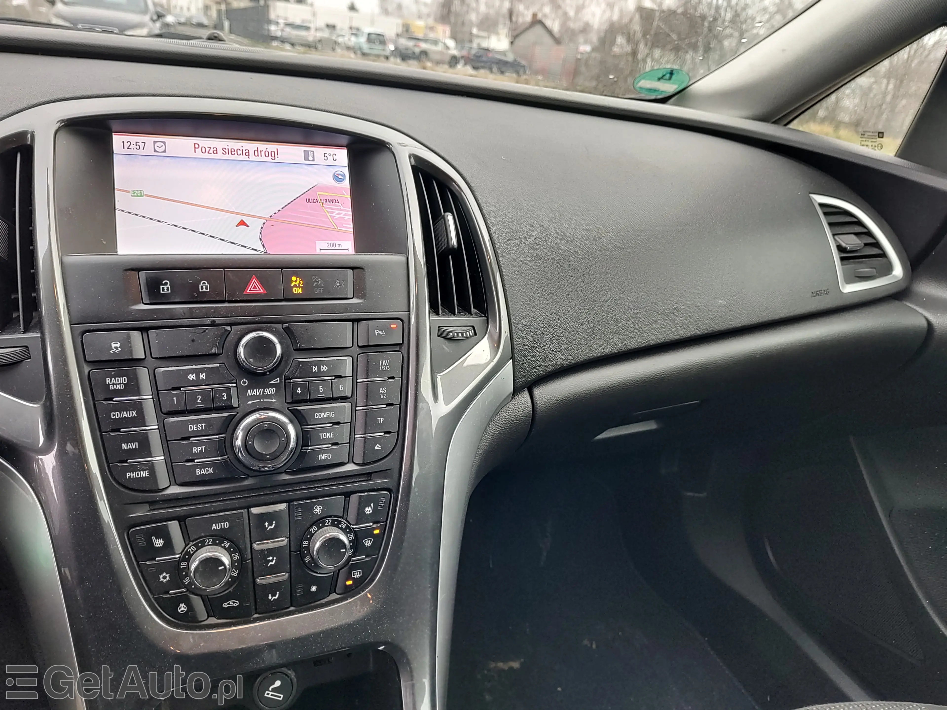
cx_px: 474
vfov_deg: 58.9
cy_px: 355
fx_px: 629
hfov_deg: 73.9
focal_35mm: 23
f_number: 1.8
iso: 166
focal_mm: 5.56
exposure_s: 1/100
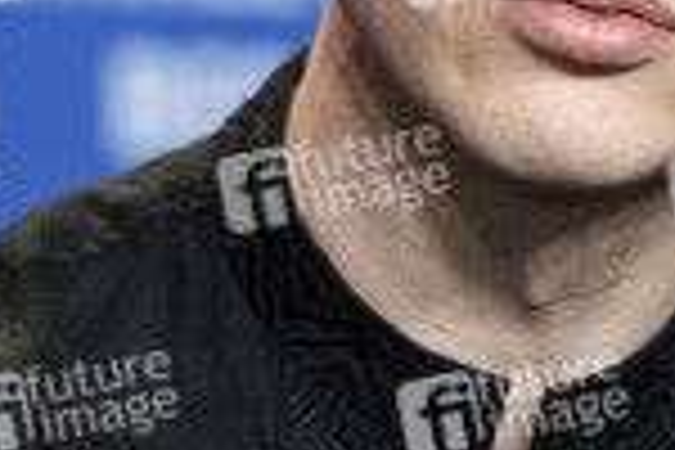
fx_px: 11830
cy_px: -158
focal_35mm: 631
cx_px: 394
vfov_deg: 2.2
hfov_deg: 3.3
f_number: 2.8
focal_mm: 140
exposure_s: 1/240
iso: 2500
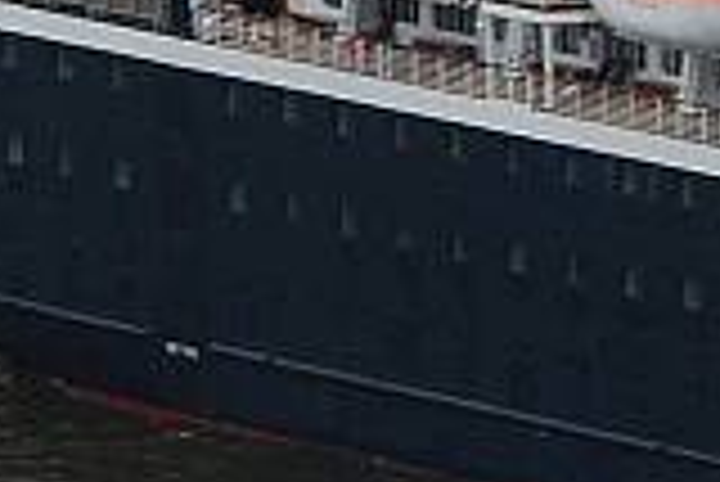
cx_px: 1332
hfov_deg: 2.1
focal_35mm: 961
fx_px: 19237
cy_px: -29
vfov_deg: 1.4
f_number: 10
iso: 200
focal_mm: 100
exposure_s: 1/200
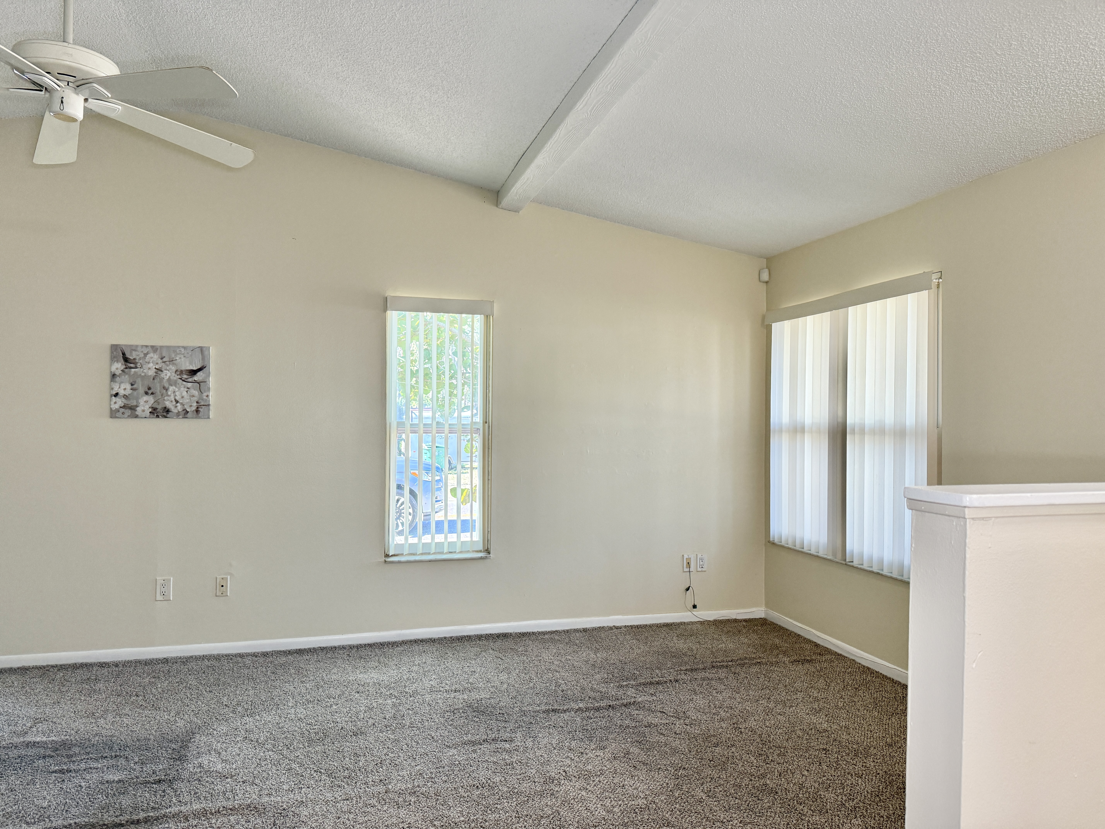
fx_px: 766
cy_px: 414
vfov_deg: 56.8
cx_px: 552
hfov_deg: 71.6
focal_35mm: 24
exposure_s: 1/99
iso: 200
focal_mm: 6.76
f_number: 1.78
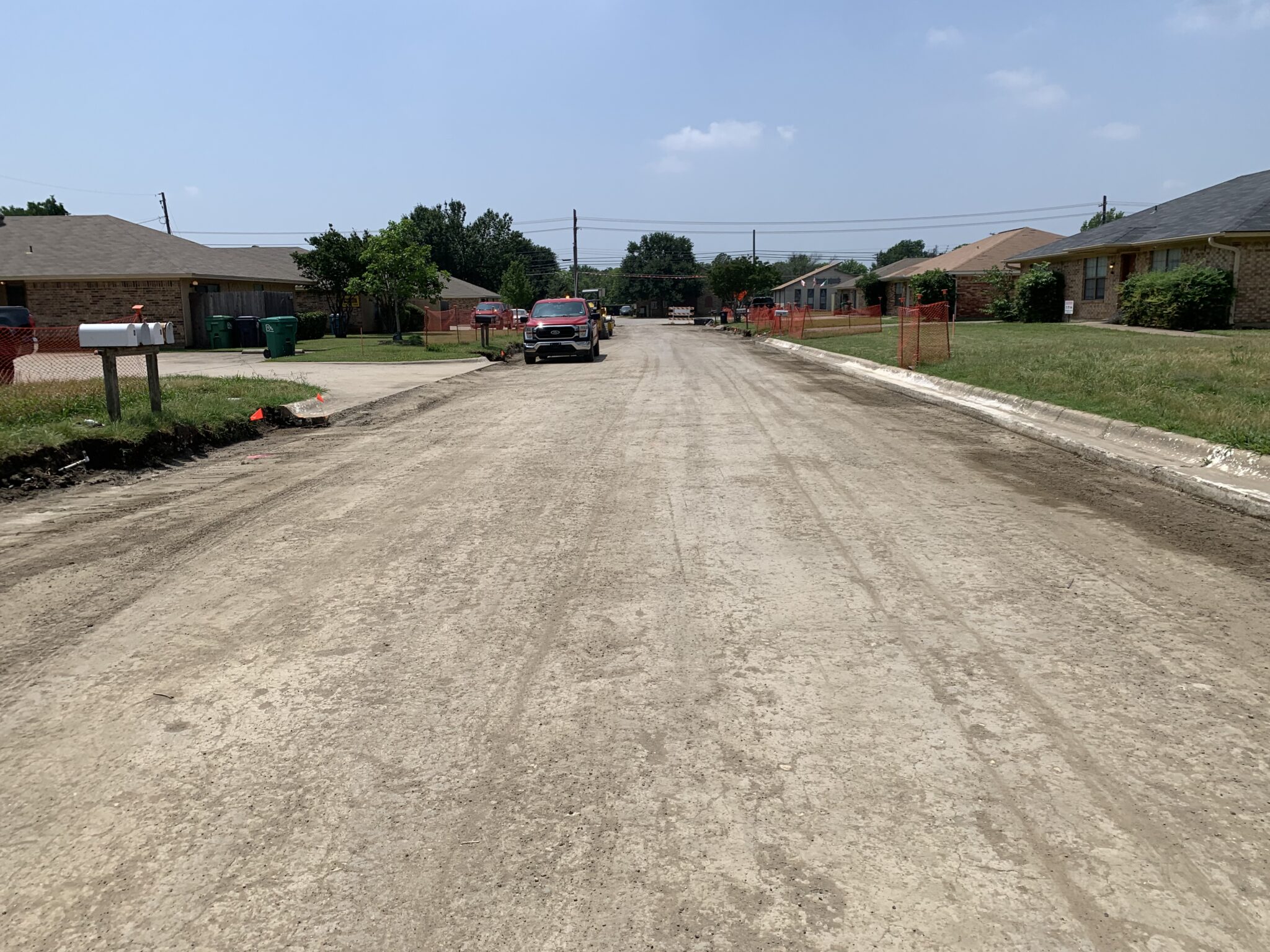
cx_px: 635
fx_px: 954
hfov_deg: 67.3
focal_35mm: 26
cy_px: 476
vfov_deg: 53.1
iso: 25
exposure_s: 1/4274
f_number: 1.8
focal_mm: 4.25
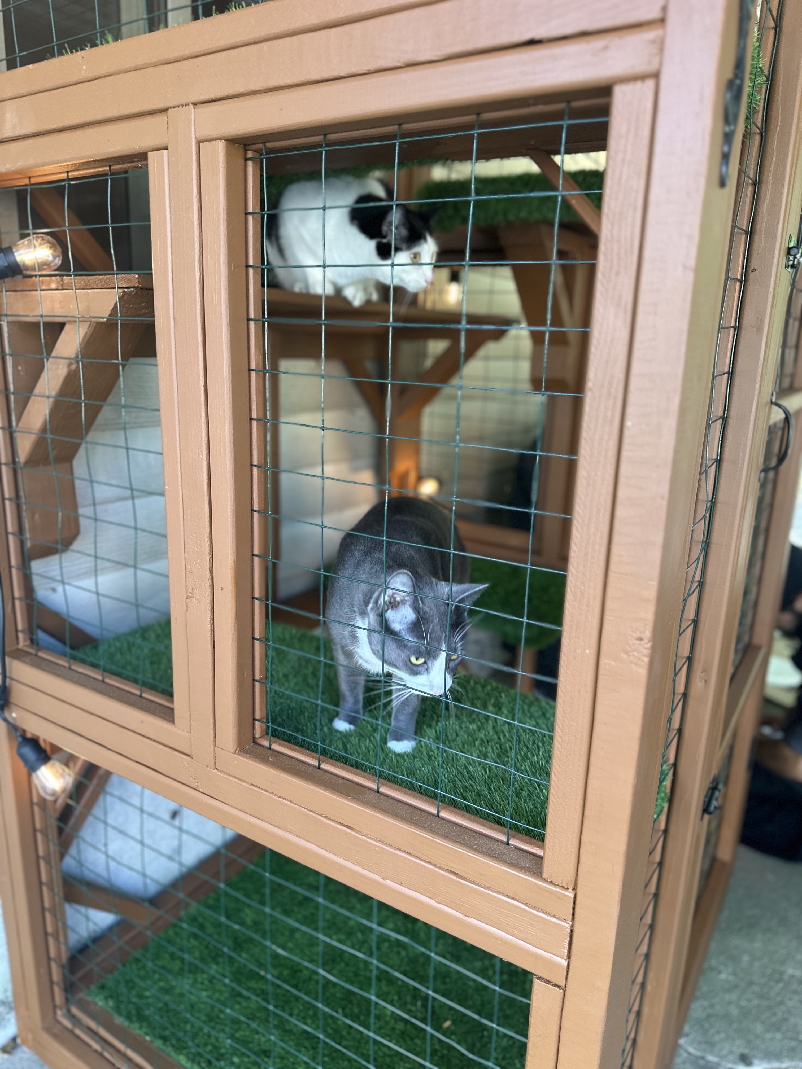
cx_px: 401
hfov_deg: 56.8
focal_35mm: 24
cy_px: 534
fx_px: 741
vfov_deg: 71.6
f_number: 1.78
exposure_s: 1/120
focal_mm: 6.86
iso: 160
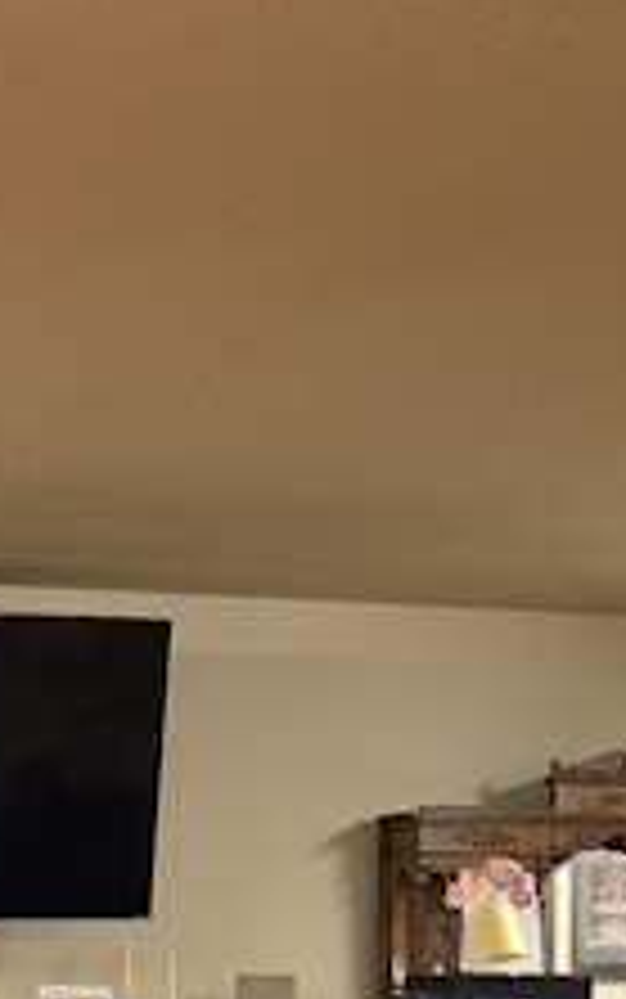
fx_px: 2999
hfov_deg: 11.9
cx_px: 167
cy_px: 1269
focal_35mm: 110
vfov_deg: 17.8
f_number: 1.8
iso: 320
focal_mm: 5.4
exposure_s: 1/120
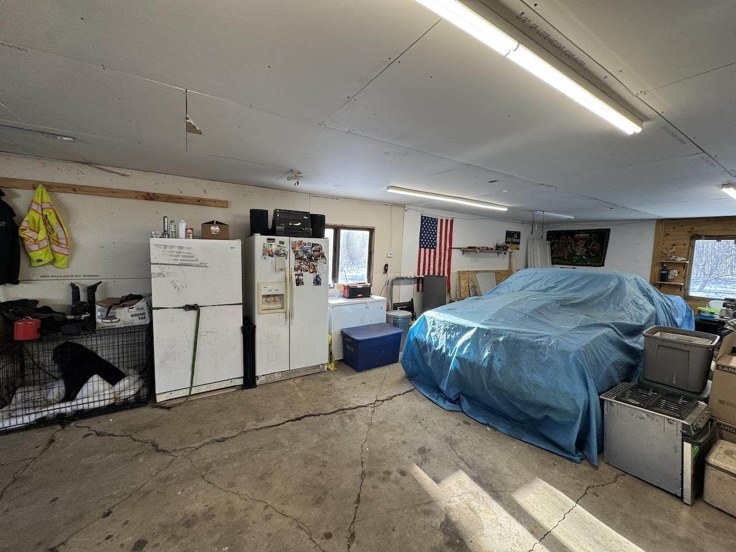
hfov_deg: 102.1
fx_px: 298
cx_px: 368
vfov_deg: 85.7
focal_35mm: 14
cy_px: 276
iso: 125
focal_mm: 2.22
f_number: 2.2
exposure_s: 1/120
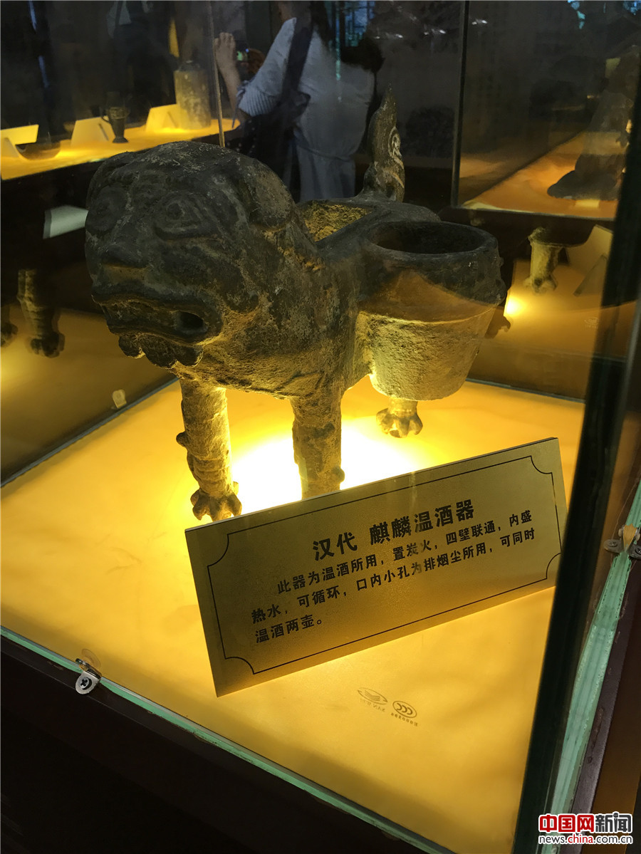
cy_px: 427
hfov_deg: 49.8
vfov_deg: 63.4
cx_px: 320
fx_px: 691
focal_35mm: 28
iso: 40
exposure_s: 1/33
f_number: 1.8
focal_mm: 3.99
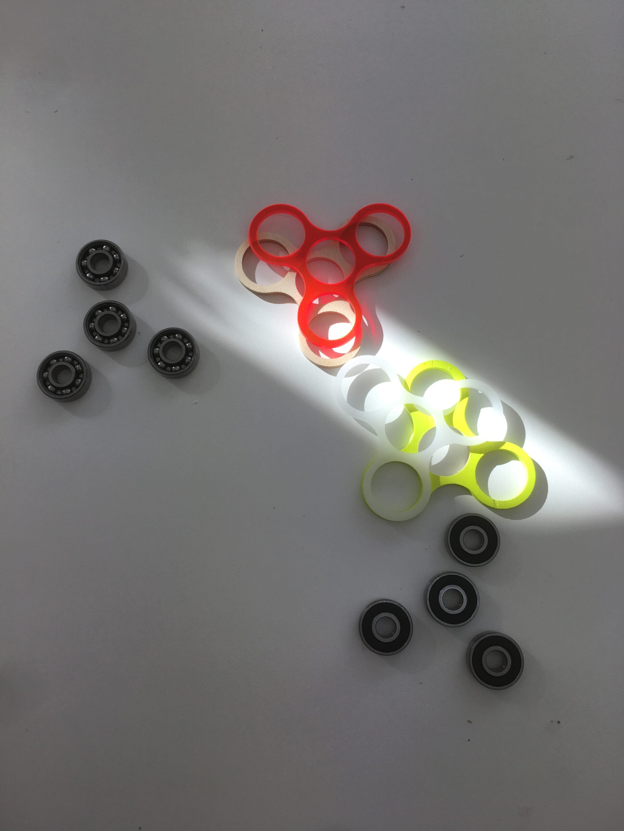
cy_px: 416
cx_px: 312
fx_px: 697
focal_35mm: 29
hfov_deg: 48.2
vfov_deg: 61.7
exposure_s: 1/206
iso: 25
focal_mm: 4.15
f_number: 2.2
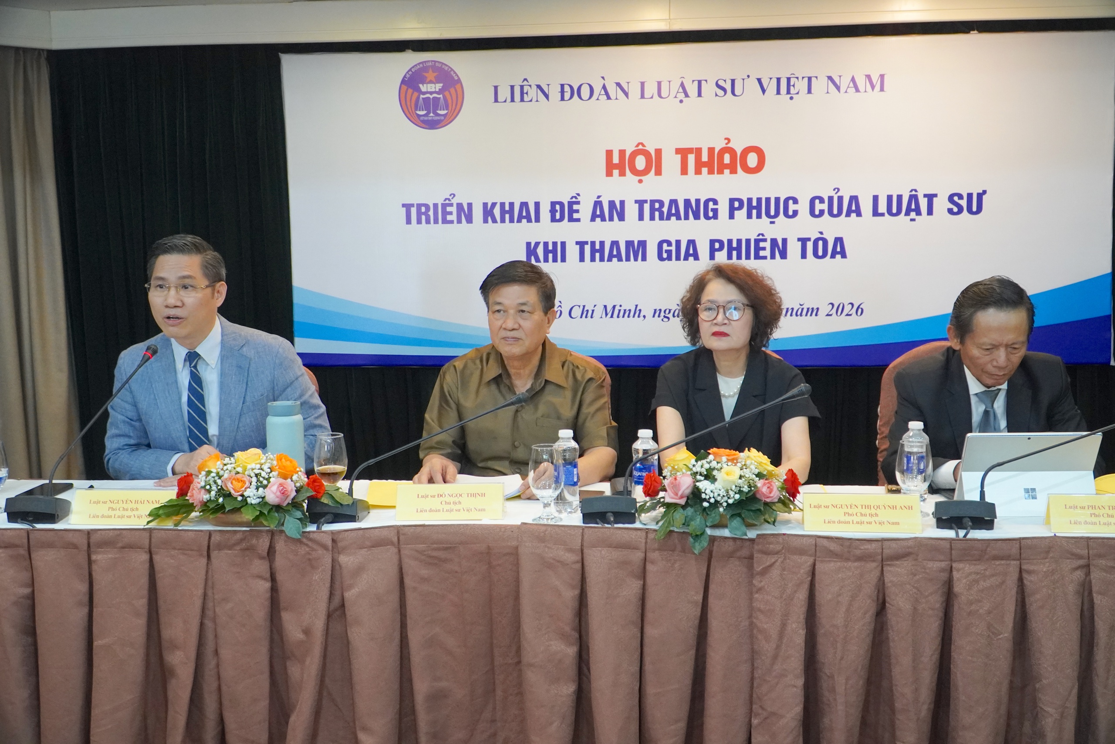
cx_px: 558
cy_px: 372
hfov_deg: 55.1
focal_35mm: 34
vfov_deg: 38.4
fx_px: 1069
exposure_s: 1/160
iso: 3200
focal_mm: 23
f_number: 4
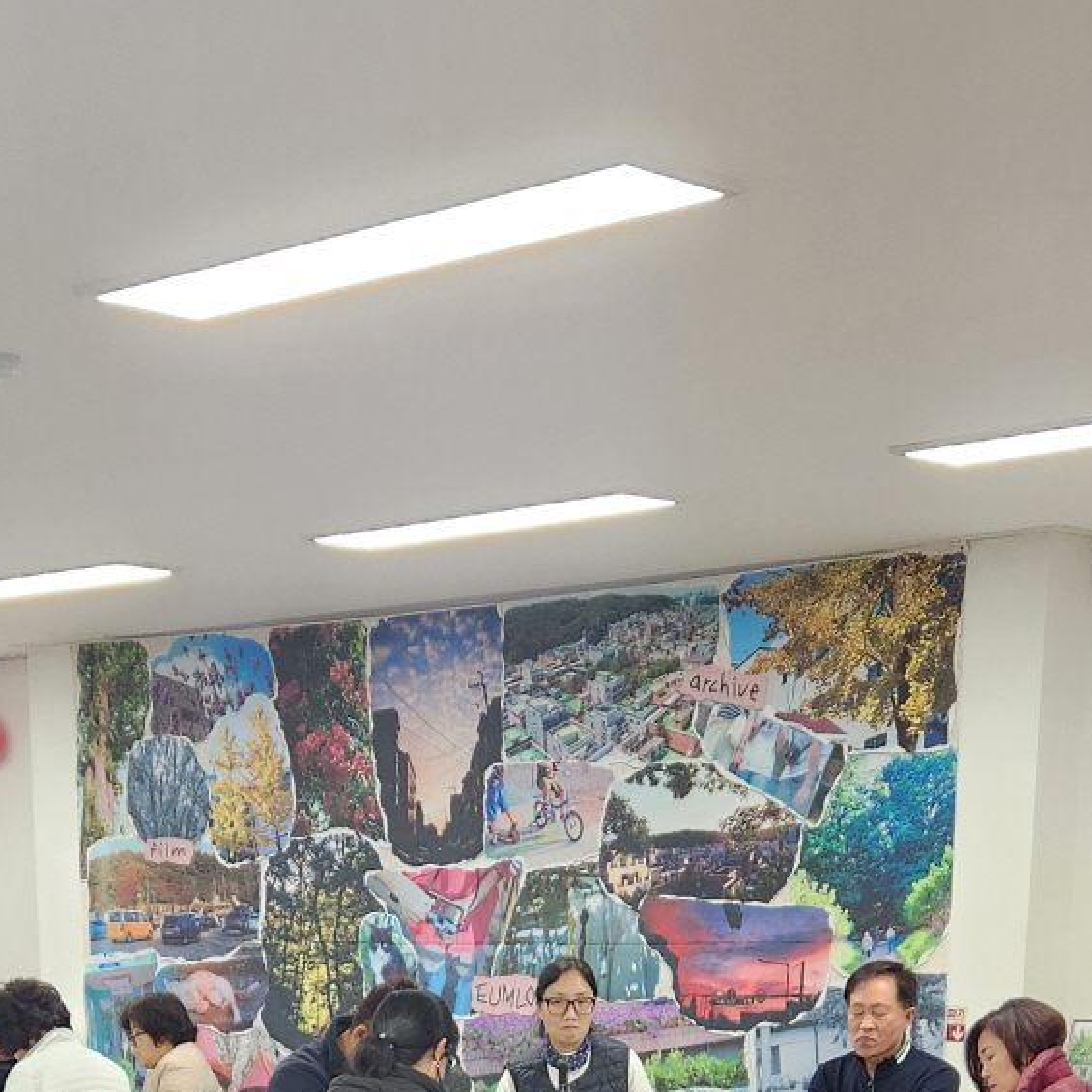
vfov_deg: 21.5
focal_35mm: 72
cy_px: 1442
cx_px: 302
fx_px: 2570
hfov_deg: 23.8
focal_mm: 5.4
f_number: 1.8
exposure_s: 1/120
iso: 200
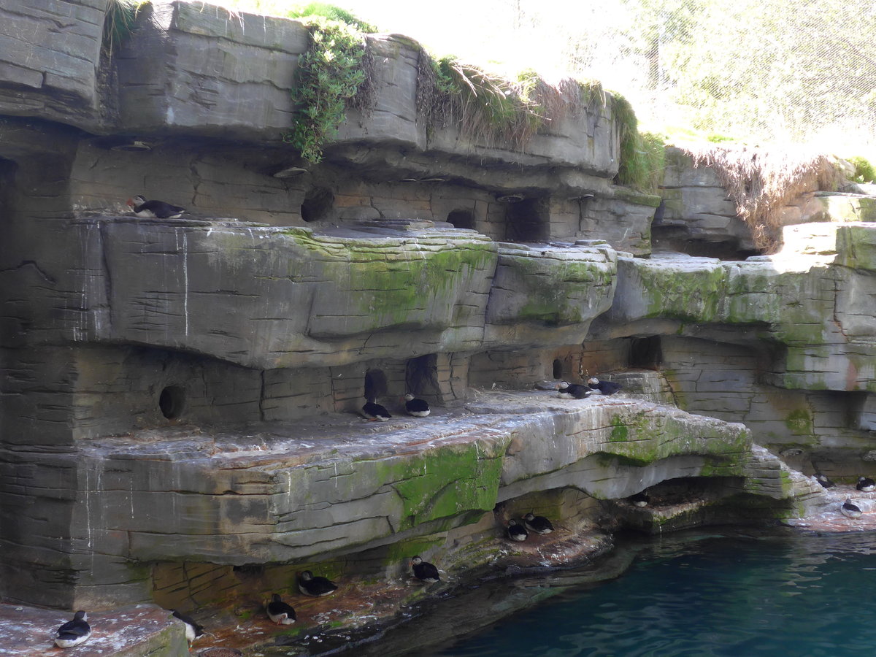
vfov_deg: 29.7
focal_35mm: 49
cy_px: 328
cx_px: 438
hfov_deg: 38.9
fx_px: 1240
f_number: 3.2
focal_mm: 10.1
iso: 125
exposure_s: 1/60
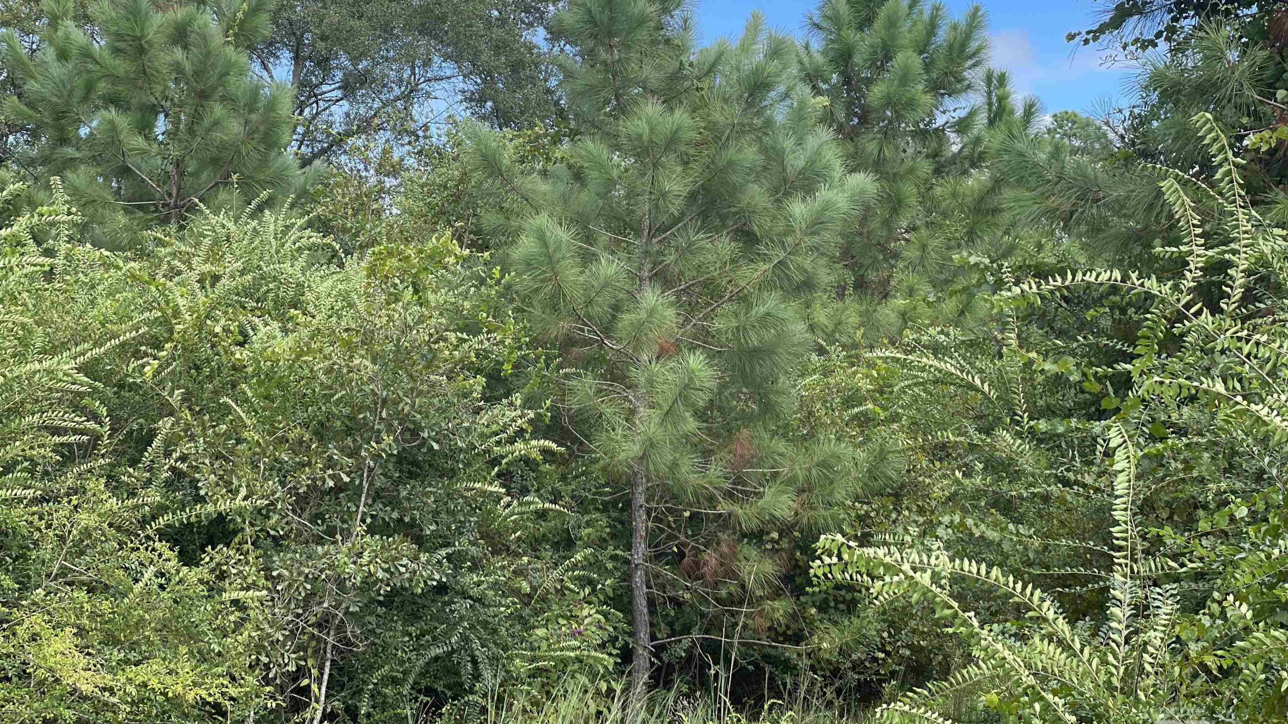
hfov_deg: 36.6
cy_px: 323
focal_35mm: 57
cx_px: 641
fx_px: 1947
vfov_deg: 21.1
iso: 32
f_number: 2
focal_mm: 6
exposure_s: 1/539
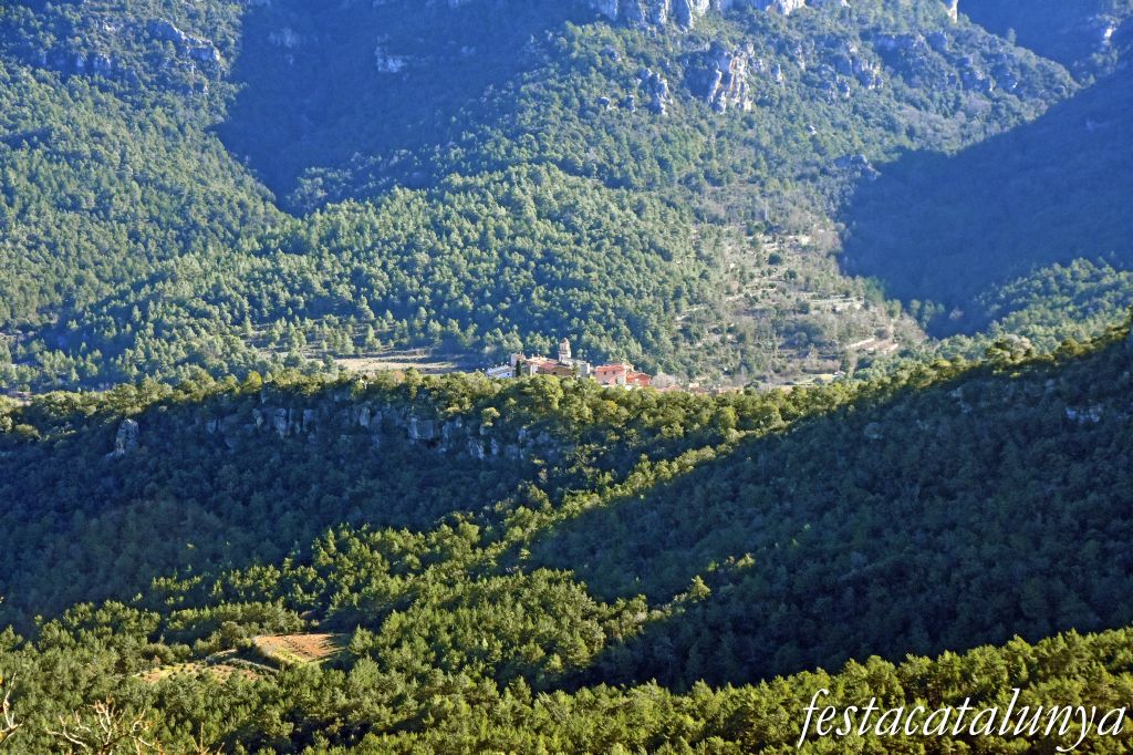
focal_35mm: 158
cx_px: 566
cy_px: 378
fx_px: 4955
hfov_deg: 13.0
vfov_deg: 8.7
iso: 2000
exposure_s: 1/640
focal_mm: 105
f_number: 13
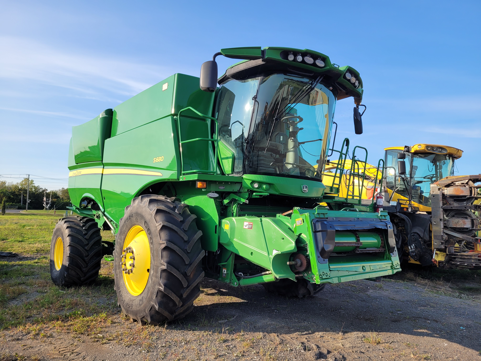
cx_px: 240
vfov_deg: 53.1
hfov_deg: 67.3
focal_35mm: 26
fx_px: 361
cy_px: 180
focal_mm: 5.4
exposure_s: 1/1202
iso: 40
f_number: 1.8
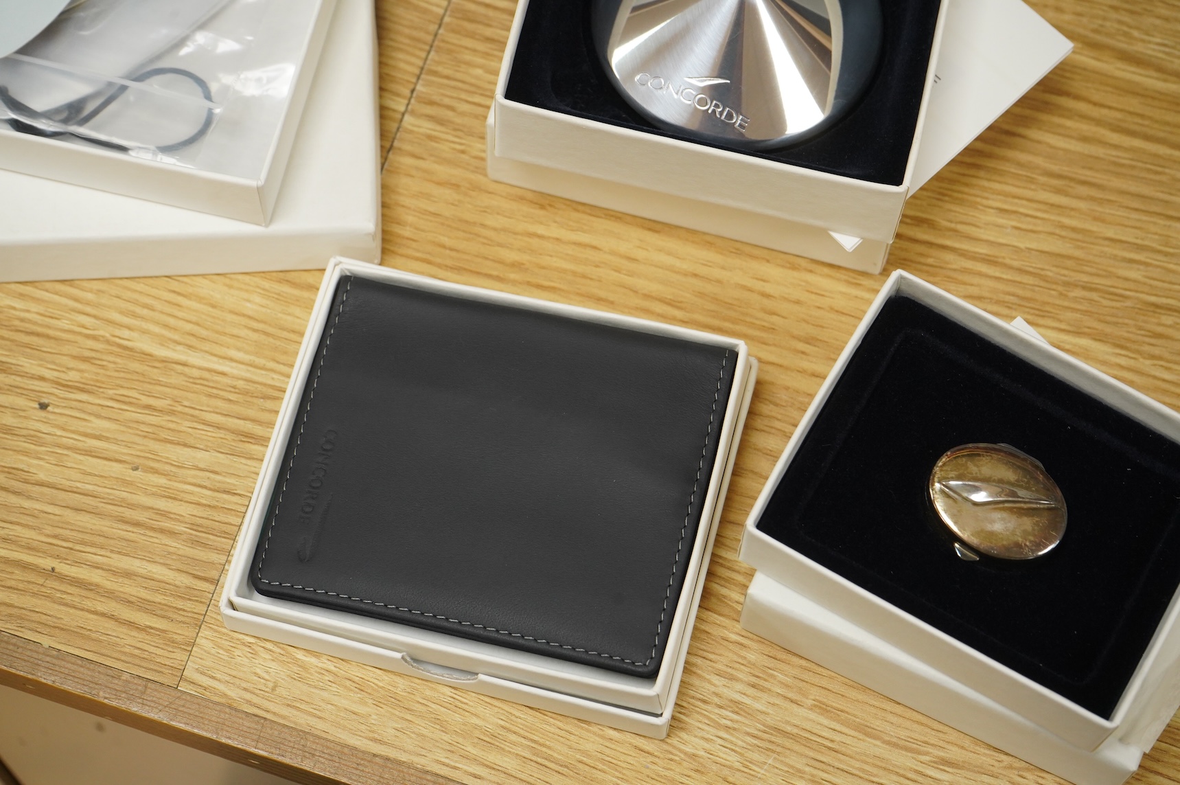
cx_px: 590
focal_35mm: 70
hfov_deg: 28.9
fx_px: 2292
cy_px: 392
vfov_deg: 19.4
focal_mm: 70
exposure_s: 1/100
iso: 2500
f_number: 9
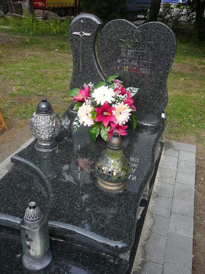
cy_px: 137
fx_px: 276
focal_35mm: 35
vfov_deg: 52.6
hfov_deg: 40.7
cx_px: 102
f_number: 2.8
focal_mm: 5.2
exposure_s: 1/500
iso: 80
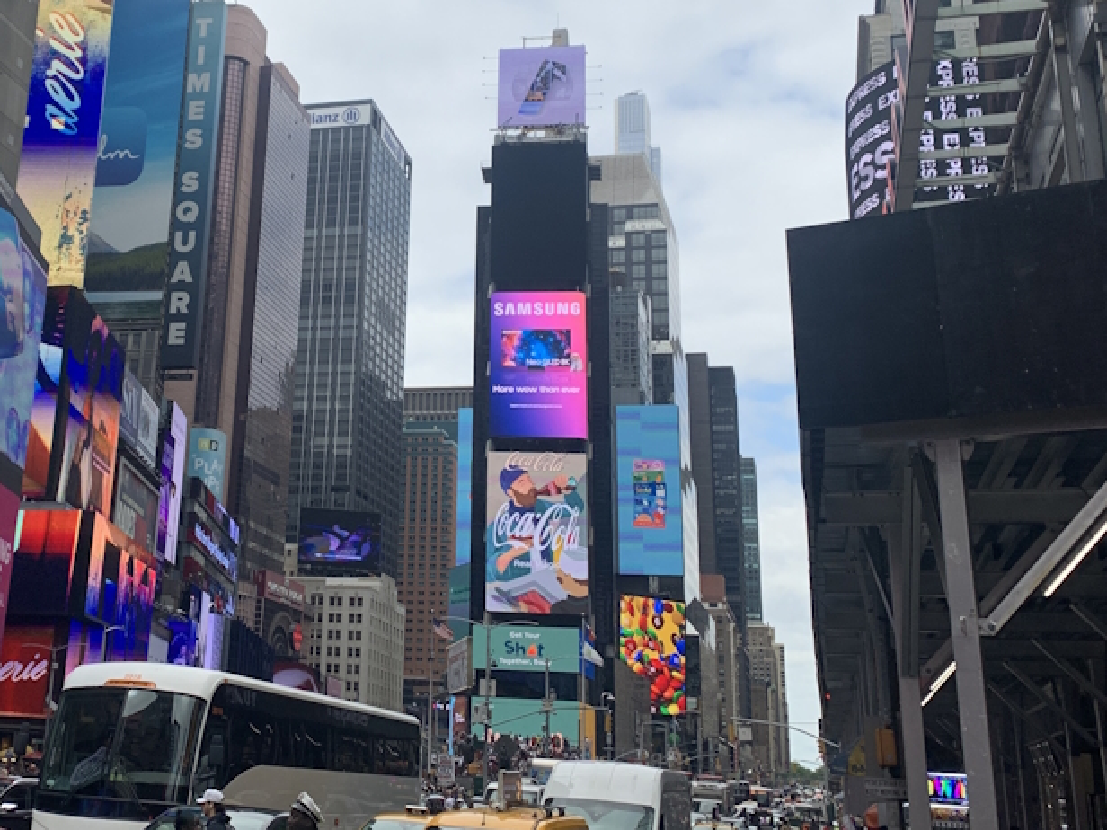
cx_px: 314
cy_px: 257
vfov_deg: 31.2
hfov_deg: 40.4
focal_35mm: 46
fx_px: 1471
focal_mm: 4.25
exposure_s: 1/1689
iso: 25
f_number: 1.8
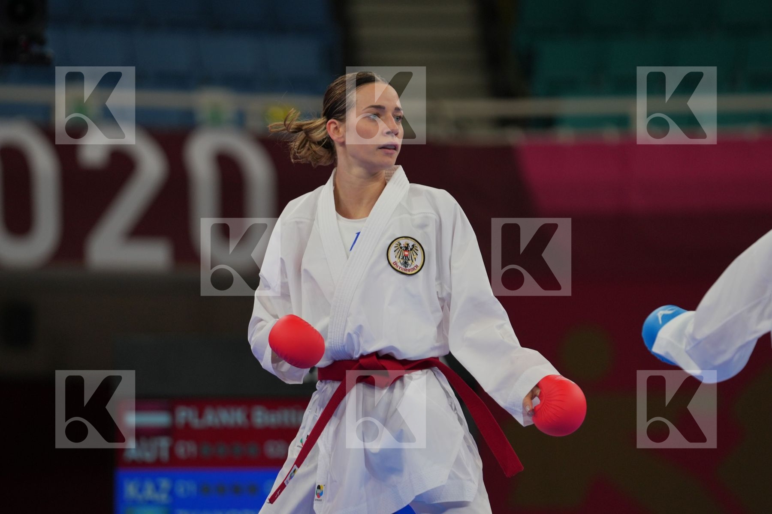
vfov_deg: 4.6
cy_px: 257
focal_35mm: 300
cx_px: 386
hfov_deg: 6.9
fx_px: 6433
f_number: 2.8
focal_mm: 200
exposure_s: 1/1000
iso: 400
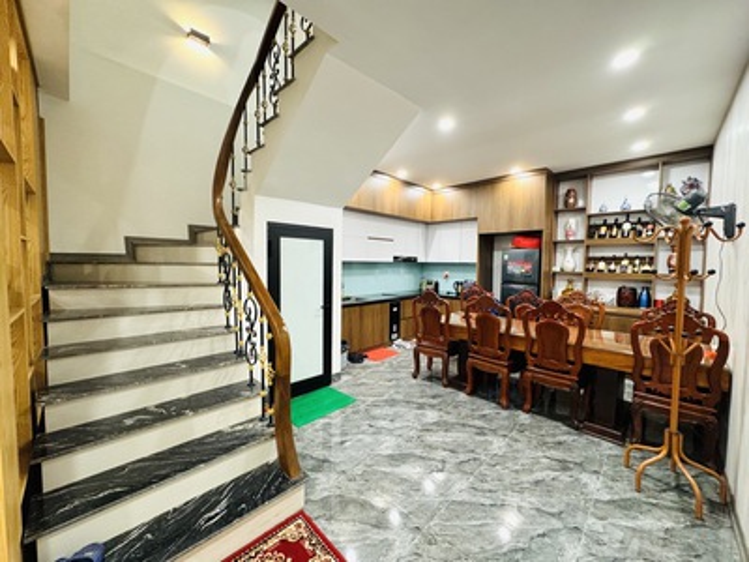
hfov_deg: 102.1
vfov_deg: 85.7
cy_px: 281
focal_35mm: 14
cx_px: 374
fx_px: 303
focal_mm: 2.22
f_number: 2.2
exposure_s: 1/50
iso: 250
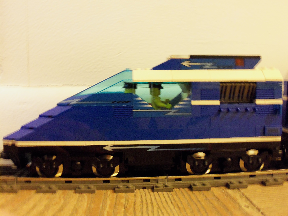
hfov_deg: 50.1
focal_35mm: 37
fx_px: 308
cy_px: 108
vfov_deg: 38.7
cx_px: 144
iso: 400
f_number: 3.6
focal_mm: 6.7
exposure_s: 1/2
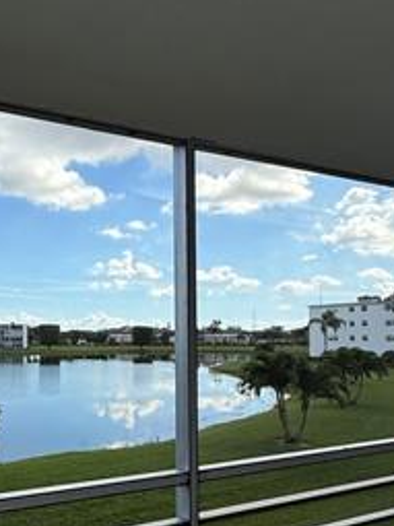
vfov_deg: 54.8
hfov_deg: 38.0
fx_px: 501
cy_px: 326
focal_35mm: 33
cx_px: -4
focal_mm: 2.22
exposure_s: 1/1497
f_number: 2.2
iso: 50
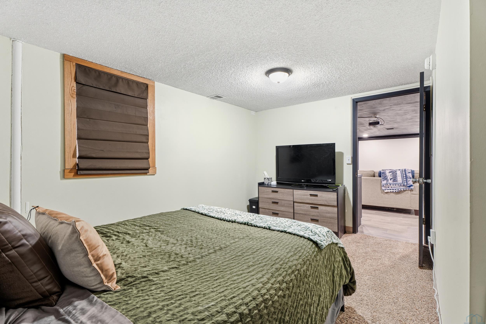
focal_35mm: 16
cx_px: 243
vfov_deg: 73.8
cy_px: 162
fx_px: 216
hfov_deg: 96.7
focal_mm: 16
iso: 400
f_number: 8
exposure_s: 3.2
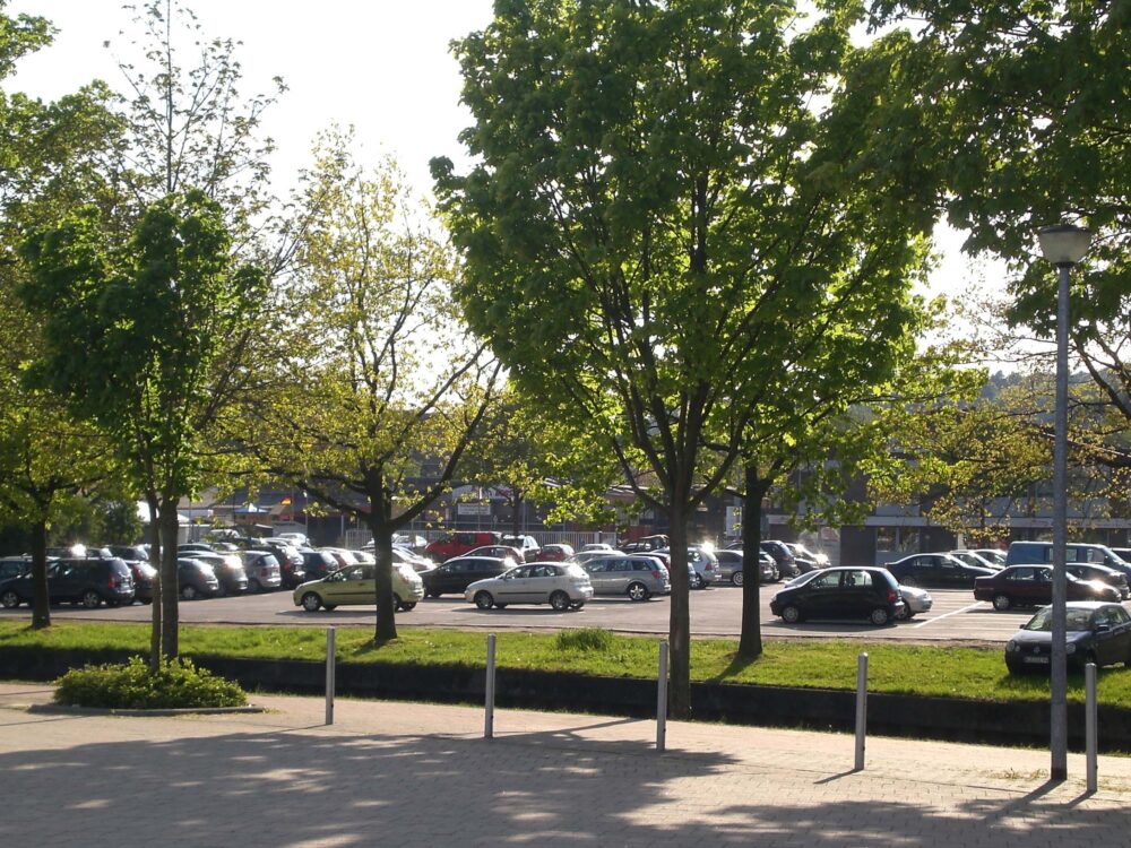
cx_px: 566
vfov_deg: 23.3
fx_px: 2058
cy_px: 424
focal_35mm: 63
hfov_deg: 30.7
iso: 50
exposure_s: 1/200
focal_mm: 10.4
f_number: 5.7
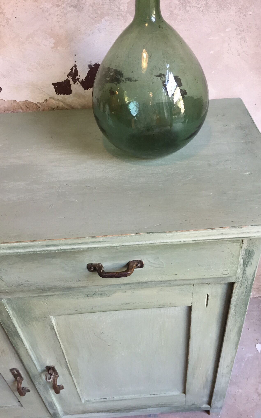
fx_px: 353
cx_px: 141
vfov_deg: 61.2
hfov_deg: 40.6
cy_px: 209
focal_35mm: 31
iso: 50
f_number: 2.2
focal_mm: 4.15
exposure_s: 1/33
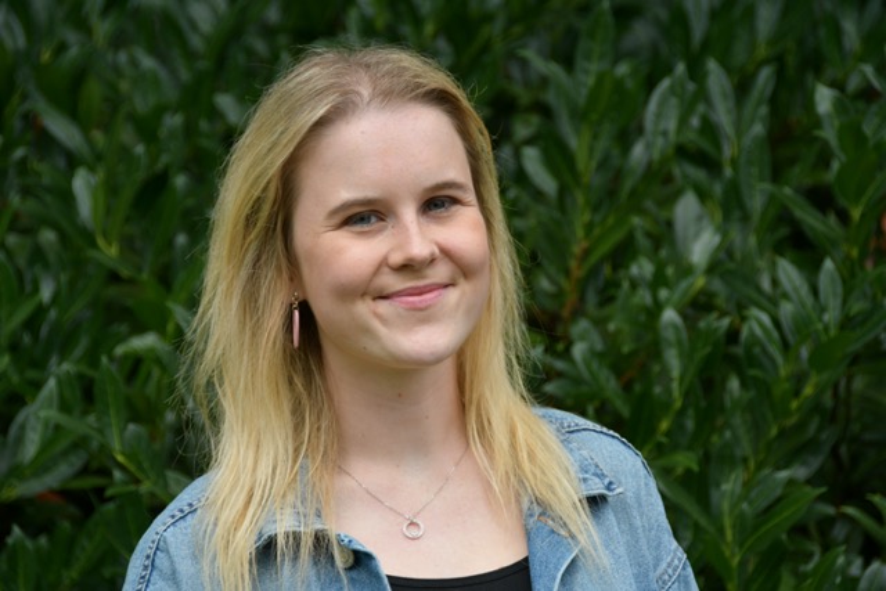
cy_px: 296
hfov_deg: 13.1
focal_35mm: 157
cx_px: 443
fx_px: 3865
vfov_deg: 8.7
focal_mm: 105
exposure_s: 1/250
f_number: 5.6
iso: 250
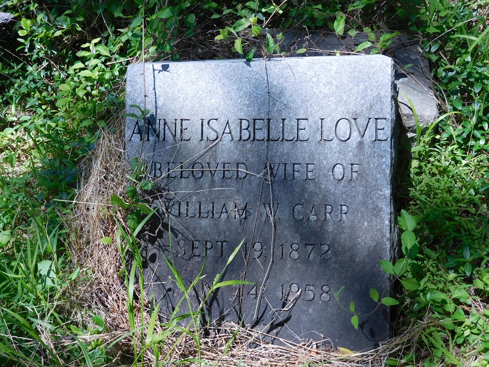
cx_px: 244
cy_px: 184
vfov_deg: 40.7
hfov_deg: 52.6
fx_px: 494
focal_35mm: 35
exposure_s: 1/400
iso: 125
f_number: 3.8
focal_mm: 6.2
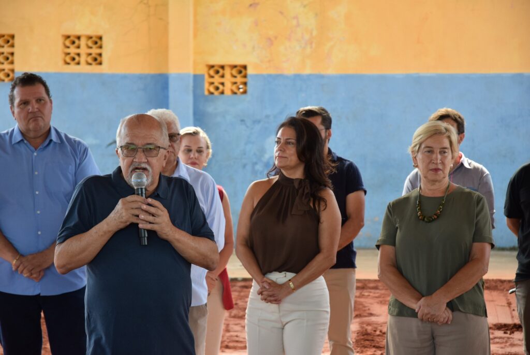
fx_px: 1547
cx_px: 265
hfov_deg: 19.4
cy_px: 178
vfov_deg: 13.1
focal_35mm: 105
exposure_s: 1/250
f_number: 4.5
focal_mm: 70
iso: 560
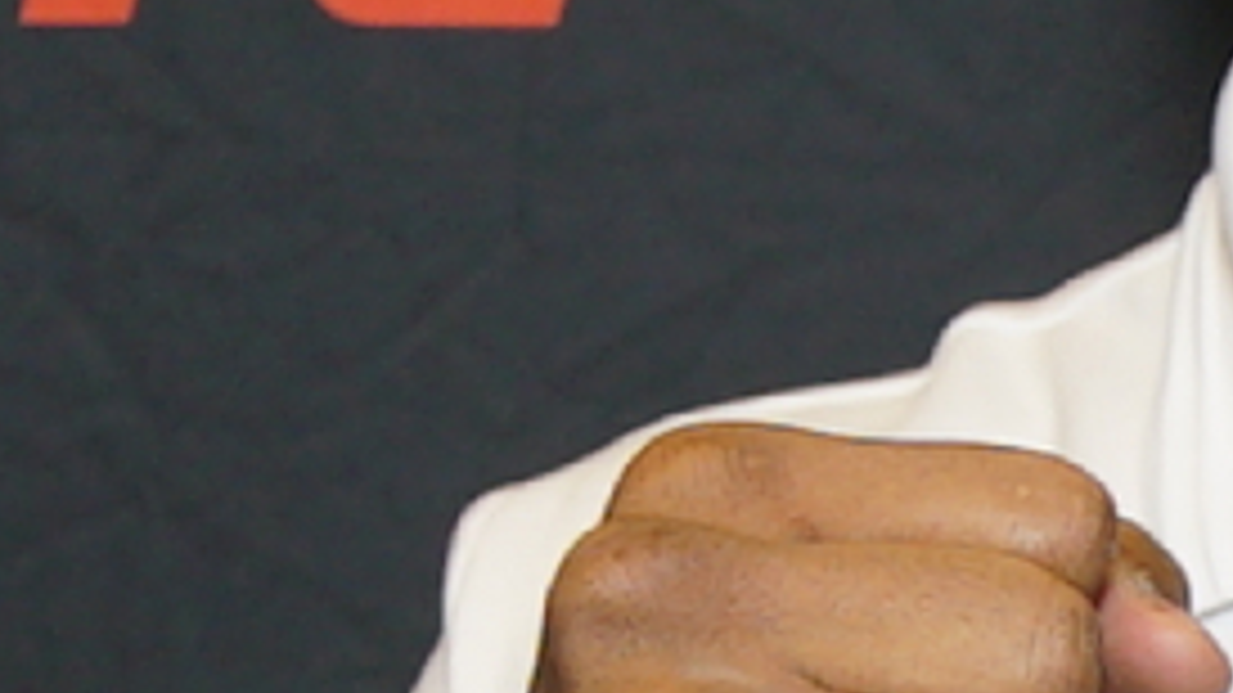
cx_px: 1710
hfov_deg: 17.9
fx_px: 3596
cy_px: 207
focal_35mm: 110
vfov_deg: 11.0
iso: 400
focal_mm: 16
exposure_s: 1/60
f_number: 3.2
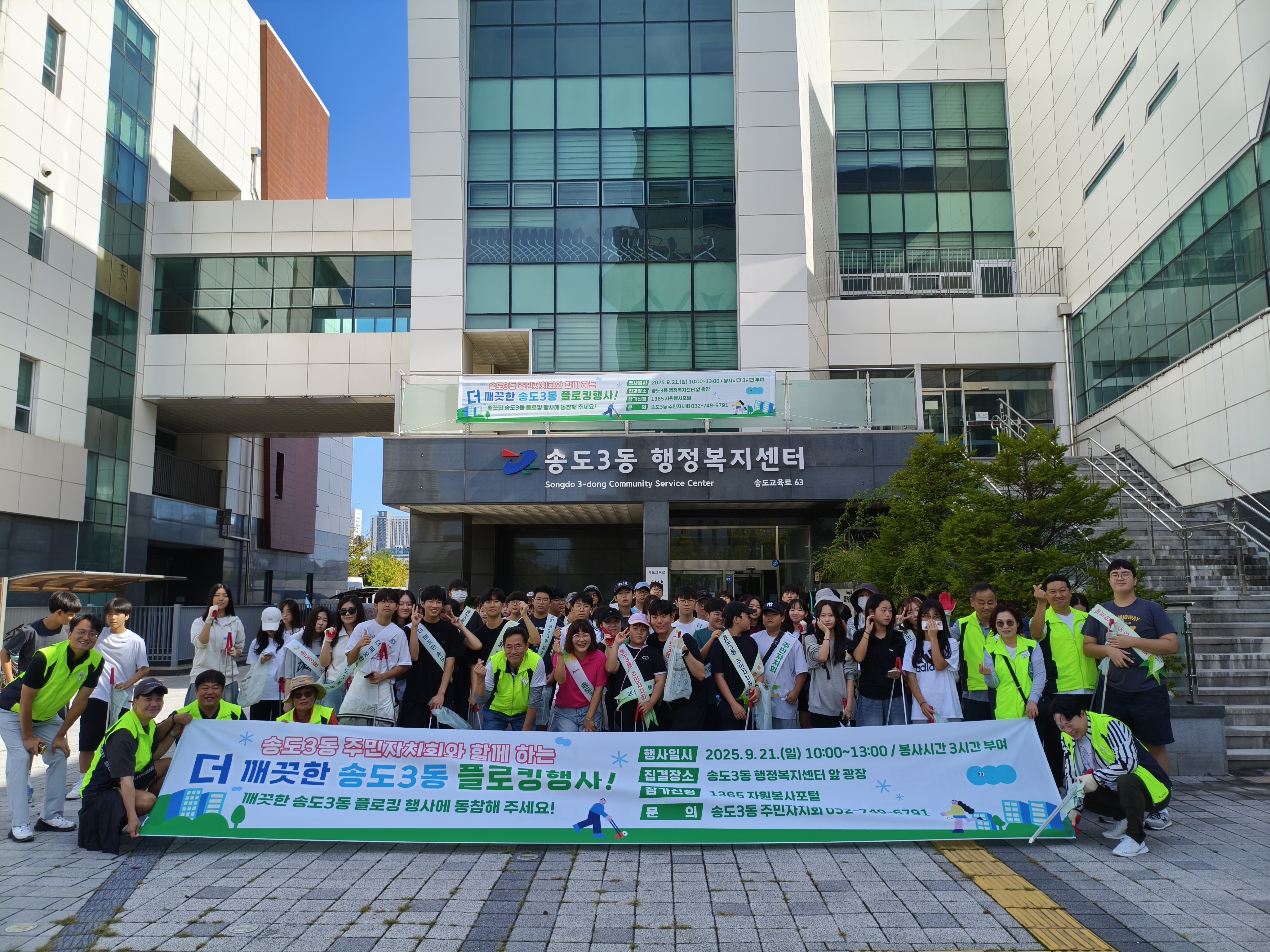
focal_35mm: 26
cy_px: 476
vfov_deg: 53.1
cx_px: 635
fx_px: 954
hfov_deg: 67.3
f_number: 1.5
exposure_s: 1/756
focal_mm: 4.94
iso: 80
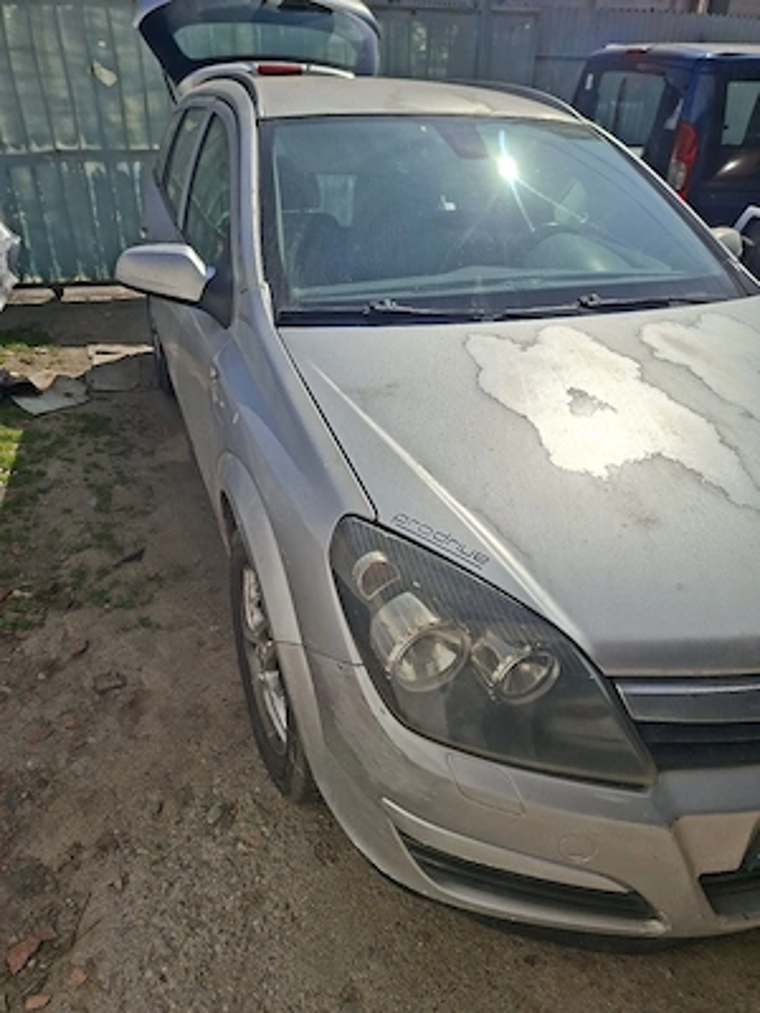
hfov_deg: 58.9
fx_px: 673
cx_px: 380
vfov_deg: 73.9
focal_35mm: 23
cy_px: 506
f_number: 1.8
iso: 50
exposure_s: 1/10000
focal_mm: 5.54
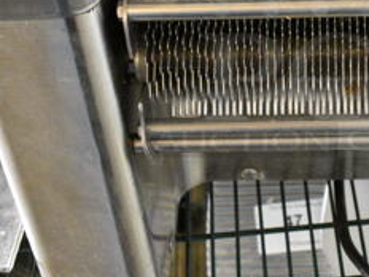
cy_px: 73
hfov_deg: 22.0
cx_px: 320
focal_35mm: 87
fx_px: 930
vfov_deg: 16.8
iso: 6400
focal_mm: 23
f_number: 4
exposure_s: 1/60
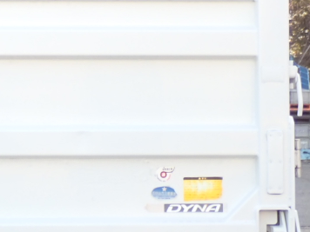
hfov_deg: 12.3
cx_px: -18
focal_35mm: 158
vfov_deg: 9.4
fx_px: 1415
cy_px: 29
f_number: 2.9
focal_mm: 7.84
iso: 160
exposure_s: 1/125
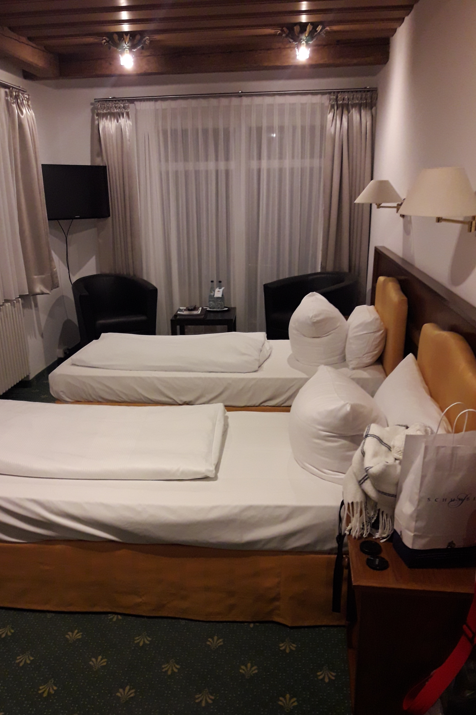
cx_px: 207
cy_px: 367
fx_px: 595
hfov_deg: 43.5
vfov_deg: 61.9
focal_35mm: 30
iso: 200
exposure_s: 1/17
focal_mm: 3.7
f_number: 1.9
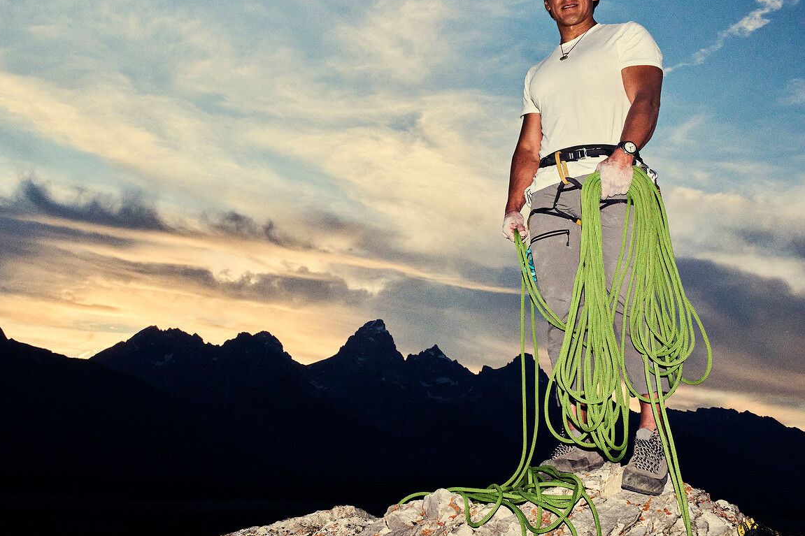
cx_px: 424
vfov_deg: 30.6
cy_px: 199
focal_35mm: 44
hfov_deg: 44.8
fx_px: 976
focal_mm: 33.5
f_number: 11
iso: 4000
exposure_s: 1/2000
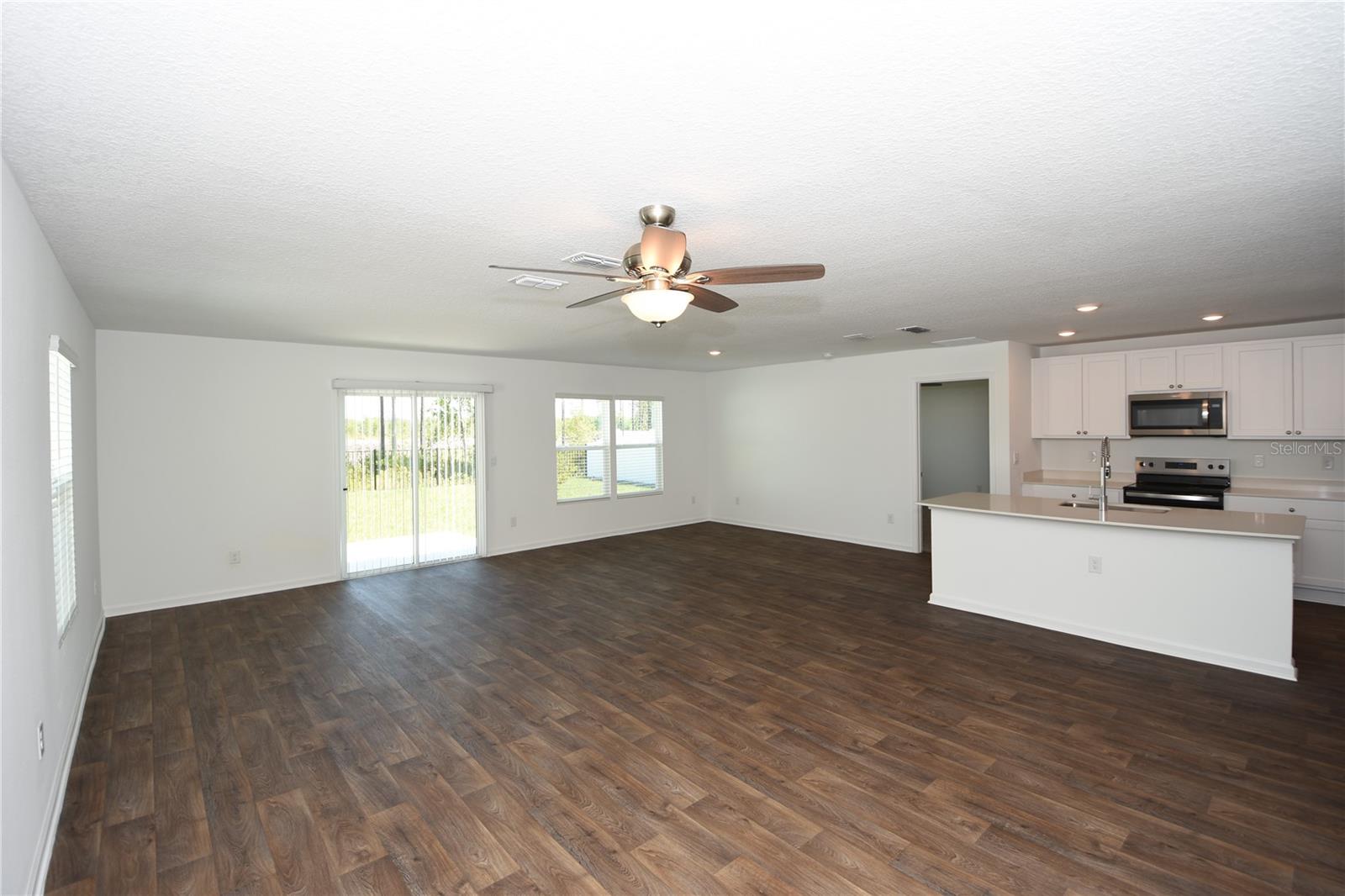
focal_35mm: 15
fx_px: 560
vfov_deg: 77.3
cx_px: 672
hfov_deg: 100.4
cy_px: 448
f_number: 4
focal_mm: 10
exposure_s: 1/60
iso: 100
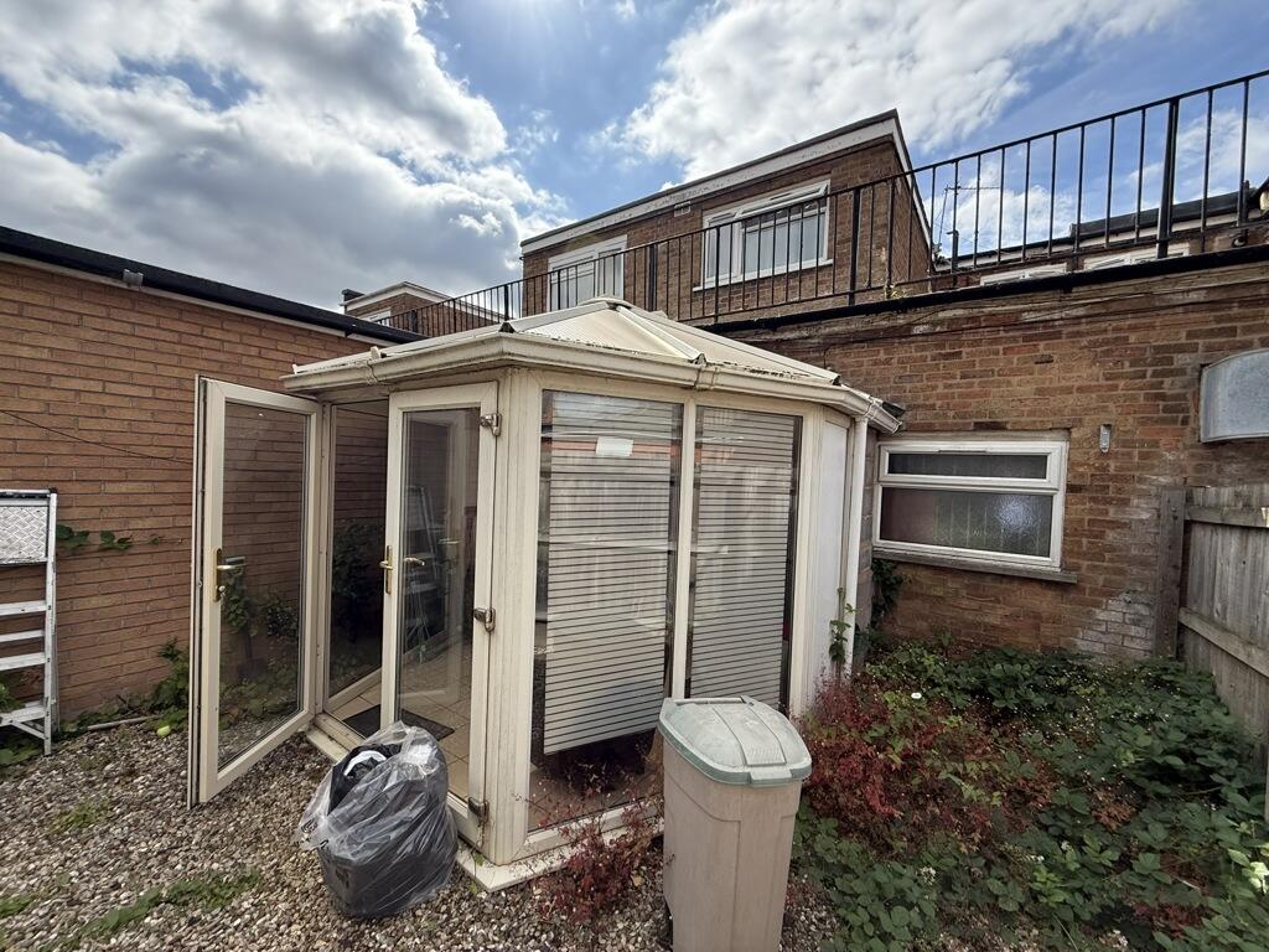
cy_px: 476
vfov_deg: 85.7
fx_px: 513
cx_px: 634
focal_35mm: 14
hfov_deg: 102.1
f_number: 2.2
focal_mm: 2.22
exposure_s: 1/1656
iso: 64
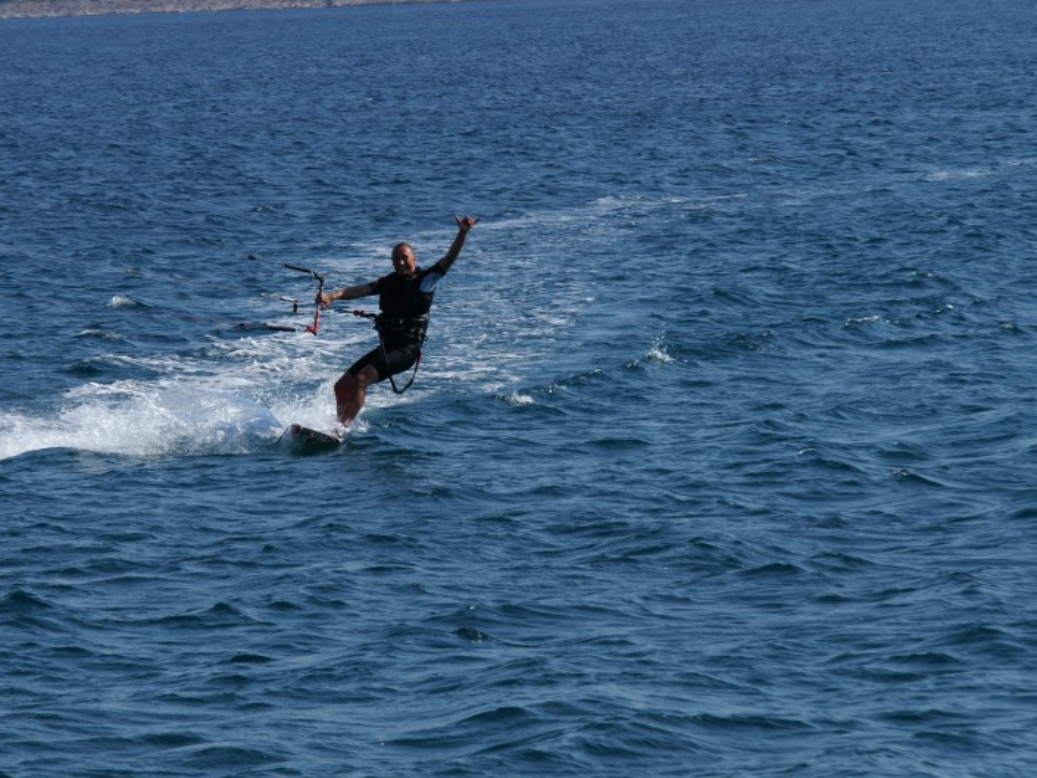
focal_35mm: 327
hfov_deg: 6.1
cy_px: 390
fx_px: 9798
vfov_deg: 4.5
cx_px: 455
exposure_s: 1/300
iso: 200
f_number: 13
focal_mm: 200
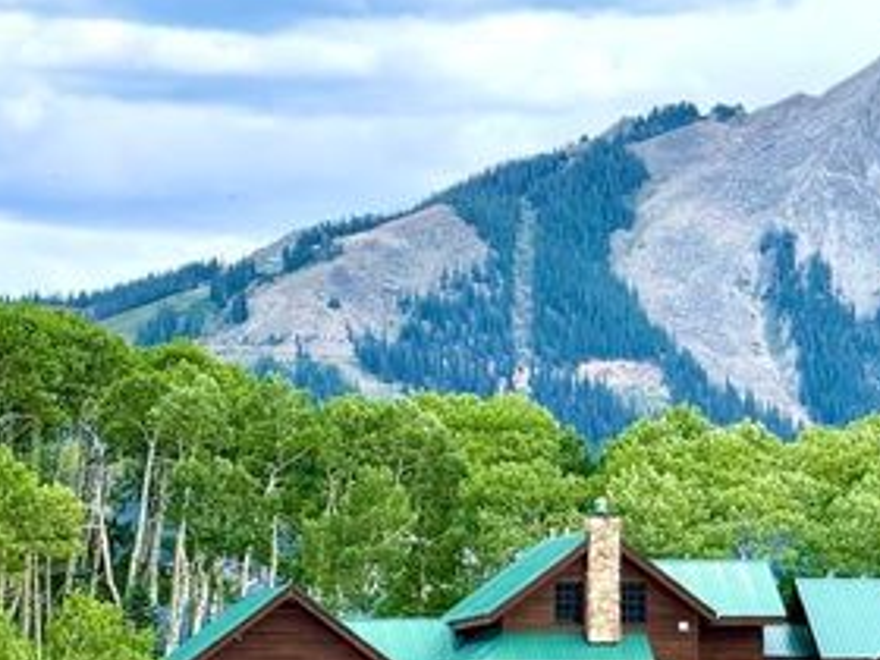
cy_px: 533
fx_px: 5440
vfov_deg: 6.9
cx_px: 657
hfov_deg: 9.2
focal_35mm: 214
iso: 64
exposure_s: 1/784
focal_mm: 15.66
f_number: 2.8
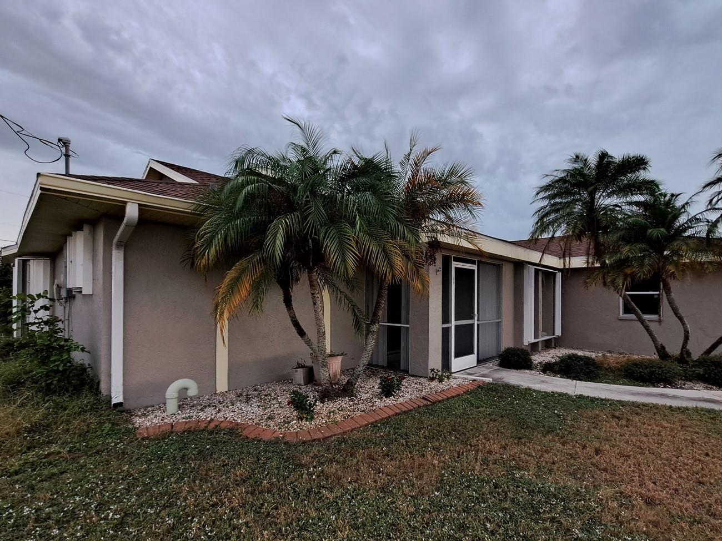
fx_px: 334
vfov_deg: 78.0
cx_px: 364
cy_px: 293
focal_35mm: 16
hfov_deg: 94.5
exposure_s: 1/40
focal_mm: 1.74
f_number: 2.2
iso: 125
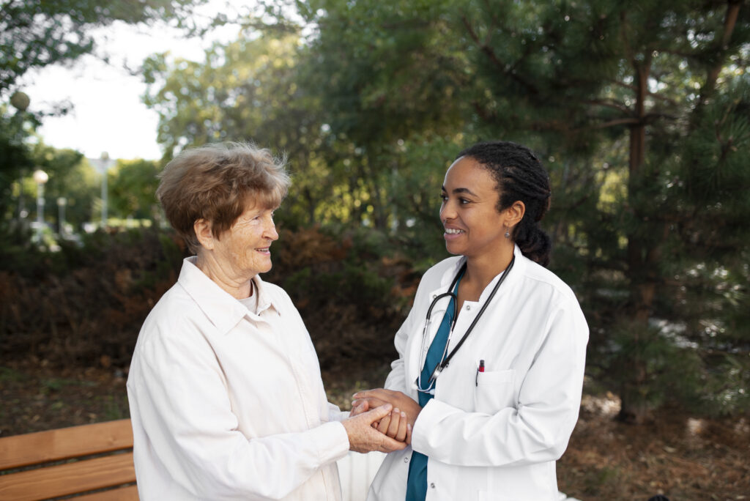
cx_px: 375
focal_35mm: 35
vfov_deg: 37.9
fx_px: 730
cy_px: 250
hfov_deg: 54.4
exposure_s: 1/800
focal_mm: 35
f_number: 2.8
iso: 320
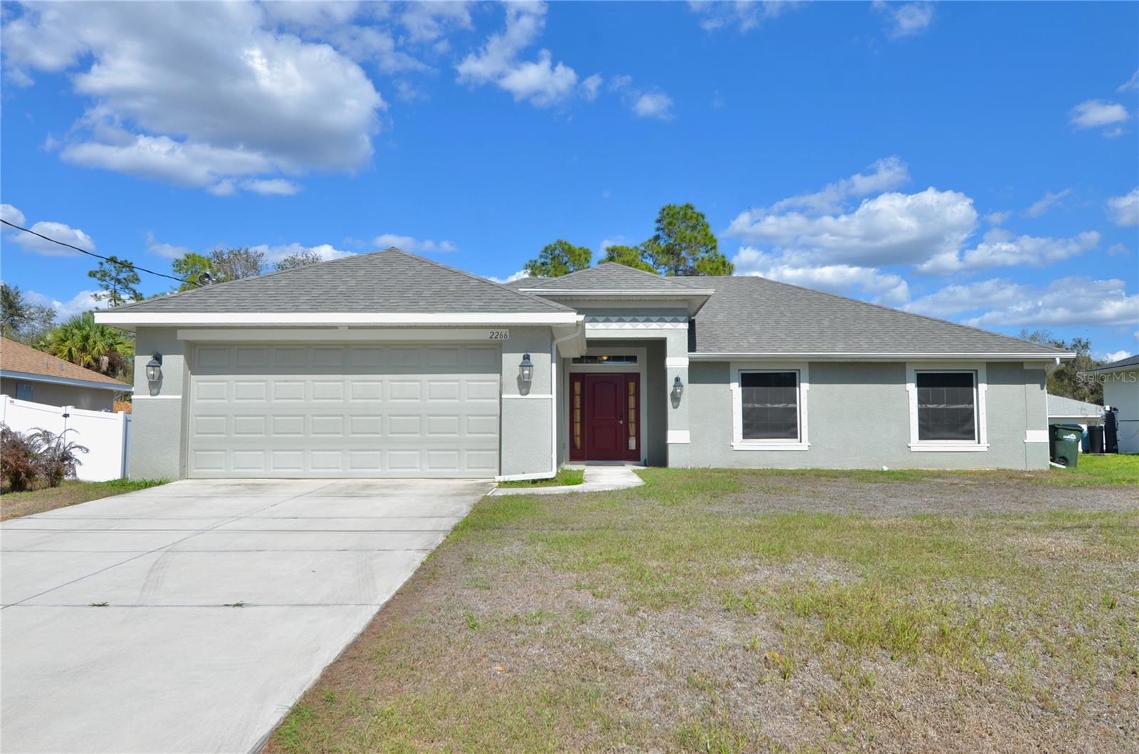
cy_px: 377
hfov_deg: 53.2
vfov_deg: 36.7
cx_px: 570
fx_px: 1136
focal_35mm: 36
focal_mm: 24
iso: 100
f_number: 9
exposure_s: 1/320
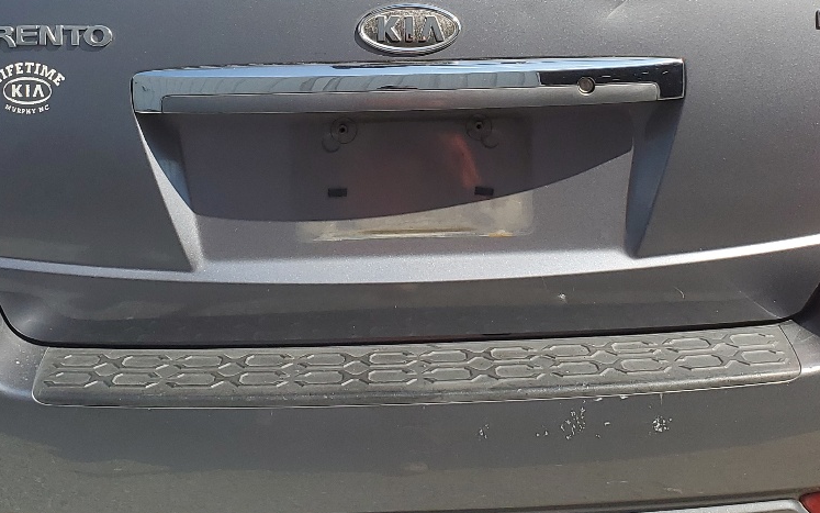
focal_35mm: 59
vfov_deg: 21.7
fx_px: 1319
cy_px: 97
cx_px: 436
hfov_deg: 34.5
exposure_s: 1/909
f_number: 1.5
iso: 50
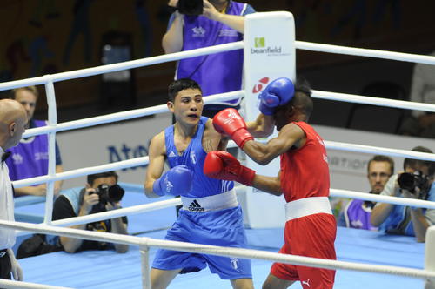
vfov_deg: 3.0
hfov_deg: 4.6
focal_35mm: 450
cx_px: 218
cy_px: 144
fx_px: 5430
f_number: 3.5
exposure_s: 1/1250
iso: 2000
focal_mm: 300
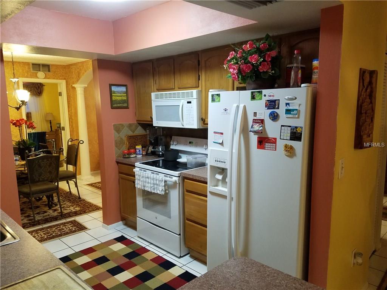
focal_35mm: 26
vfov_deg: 53.1
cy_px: 145
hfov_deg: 67.3
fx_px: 291
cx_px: 194
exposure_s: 1/20
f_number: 1.7
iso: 250
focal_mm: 4.2
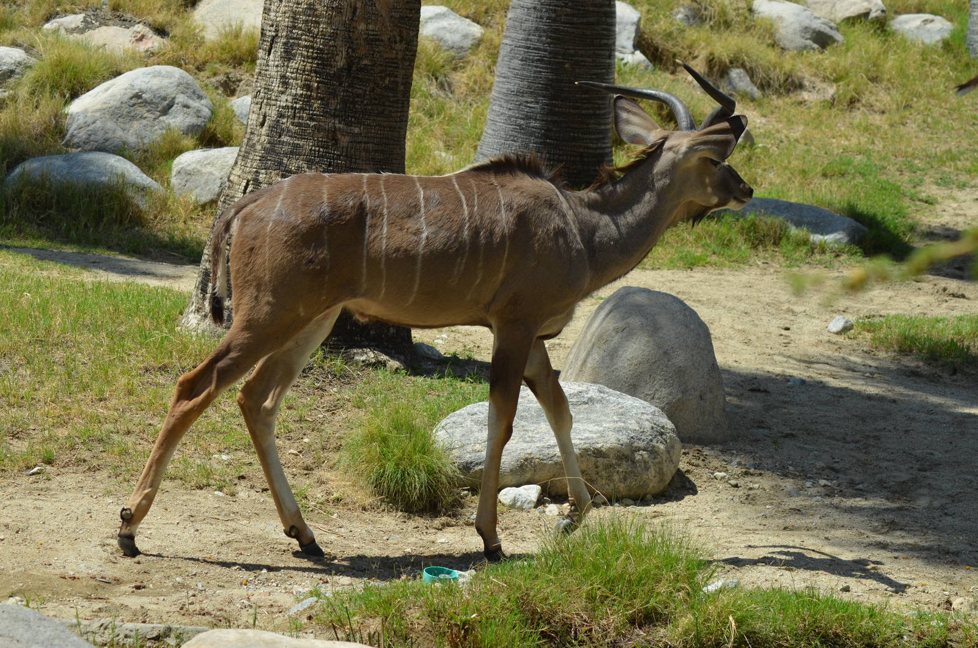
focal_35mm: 128
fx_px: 3457
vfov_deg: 10.7
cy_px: 324
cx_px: 489
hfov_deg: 16.1
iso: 200
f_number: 7.1
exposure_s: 1/800
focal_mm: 85
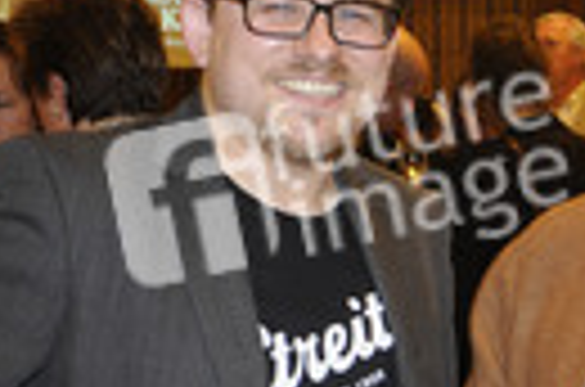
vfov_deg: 12.4
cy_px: 405
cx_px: 468
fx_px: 1751
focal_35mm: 108
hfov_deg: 18.8
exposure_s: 1/50
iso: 1600
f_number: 5.6
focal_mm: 35
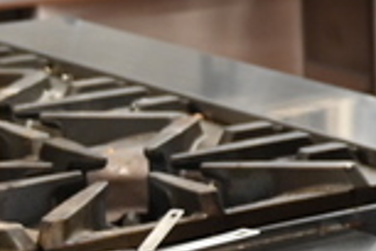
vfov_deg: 5.9
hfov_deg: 8.2
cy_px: 33
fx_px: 2416
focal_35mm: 231
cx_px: 880
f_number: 4
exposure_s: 1/125
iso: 1000
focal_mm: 34.5
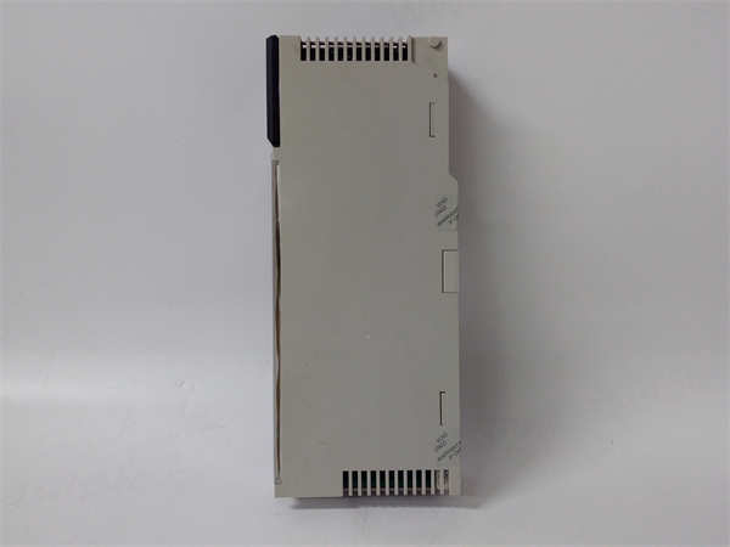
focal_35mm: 27
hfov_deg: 65.3
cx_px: 365
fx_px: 569
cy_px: 274
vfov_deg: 51.4
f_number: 2
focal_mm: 3.79
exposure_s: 1/33
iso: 303
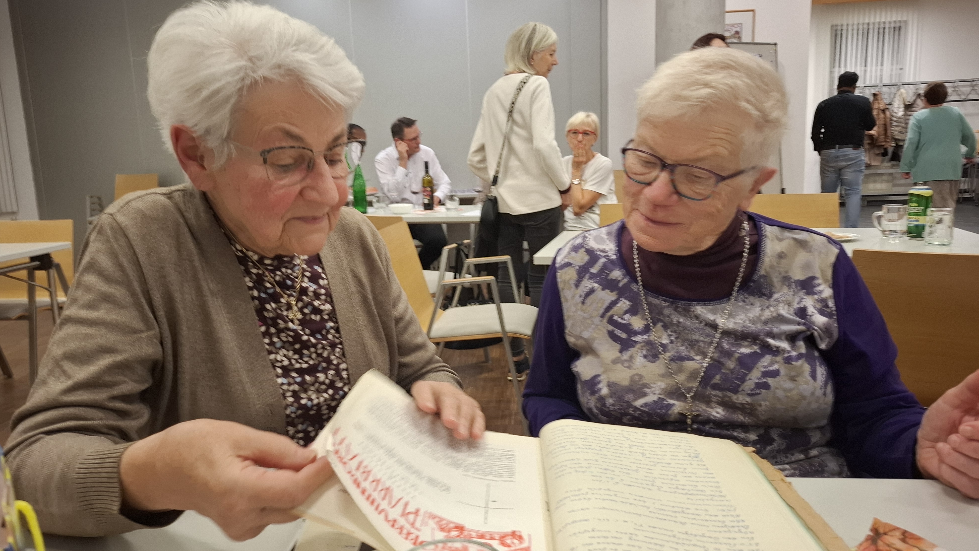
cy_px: 288
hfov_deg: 71.9
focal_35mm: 26
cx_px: 478
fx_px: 675
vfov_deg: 44.4
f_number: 1.8
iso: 250
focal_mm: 5.54
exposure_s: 1/30
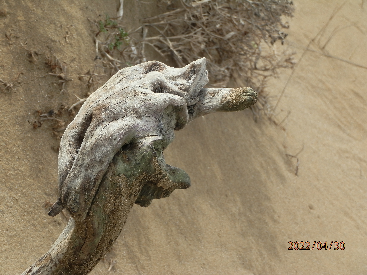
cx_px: 184
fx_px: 1166
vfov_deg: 13.5
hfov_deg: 17.9
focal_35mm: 110
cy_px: 138
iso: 64
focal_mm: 19.78
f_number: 4.1
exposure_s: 1/800
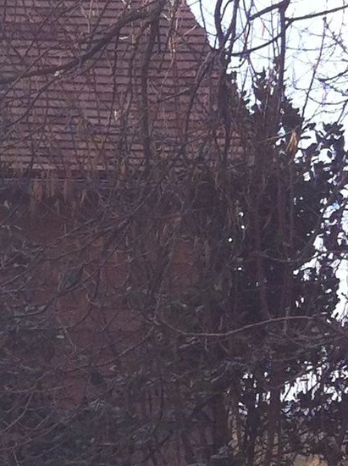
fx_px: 2217
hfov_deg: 8.4
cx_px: -383
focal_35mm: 165
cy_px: 401
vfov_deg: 11.9
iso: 80
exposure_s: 1/718
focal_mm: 3.85
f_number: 2.8
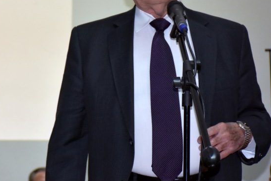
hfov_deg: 10.5
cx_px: 25
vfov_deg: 7.1
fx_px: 1469
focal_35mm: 195
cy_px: 75
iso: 800
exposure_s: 1/125
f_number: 5
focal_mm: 70
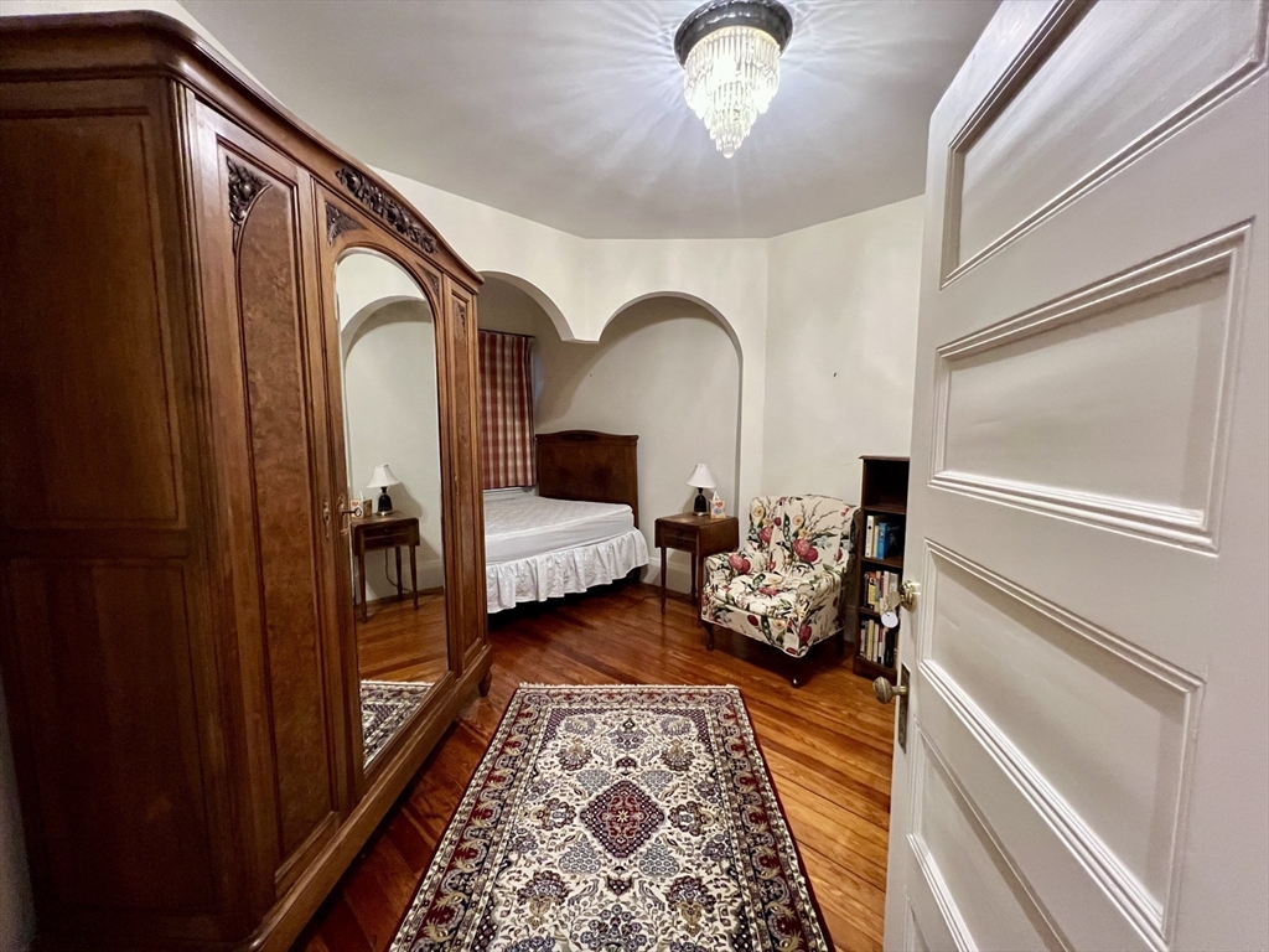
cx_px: 634
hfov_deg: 106.2
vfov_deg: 89.9
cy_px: 476
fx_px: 477
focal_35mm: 13
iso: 800
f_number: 1.8
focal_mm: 1.57
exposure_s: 1/60
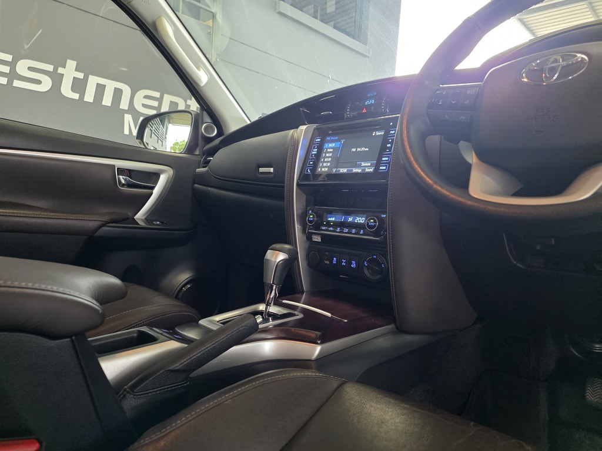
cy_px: 226
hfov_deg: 73.9
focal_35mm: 23
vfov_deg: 58.9
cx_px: 301
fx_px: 400
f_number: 1.7
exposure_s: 1/100
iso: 1000
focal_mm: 6.25
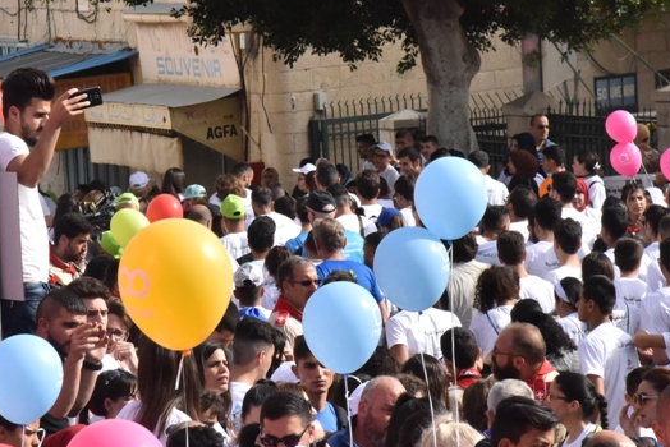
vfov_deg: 6.7
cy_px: 150
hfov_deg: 10.0
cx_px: 256
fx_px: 3817
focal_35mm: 205
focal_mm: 105
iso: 2500
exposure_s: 1/1250
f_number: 18
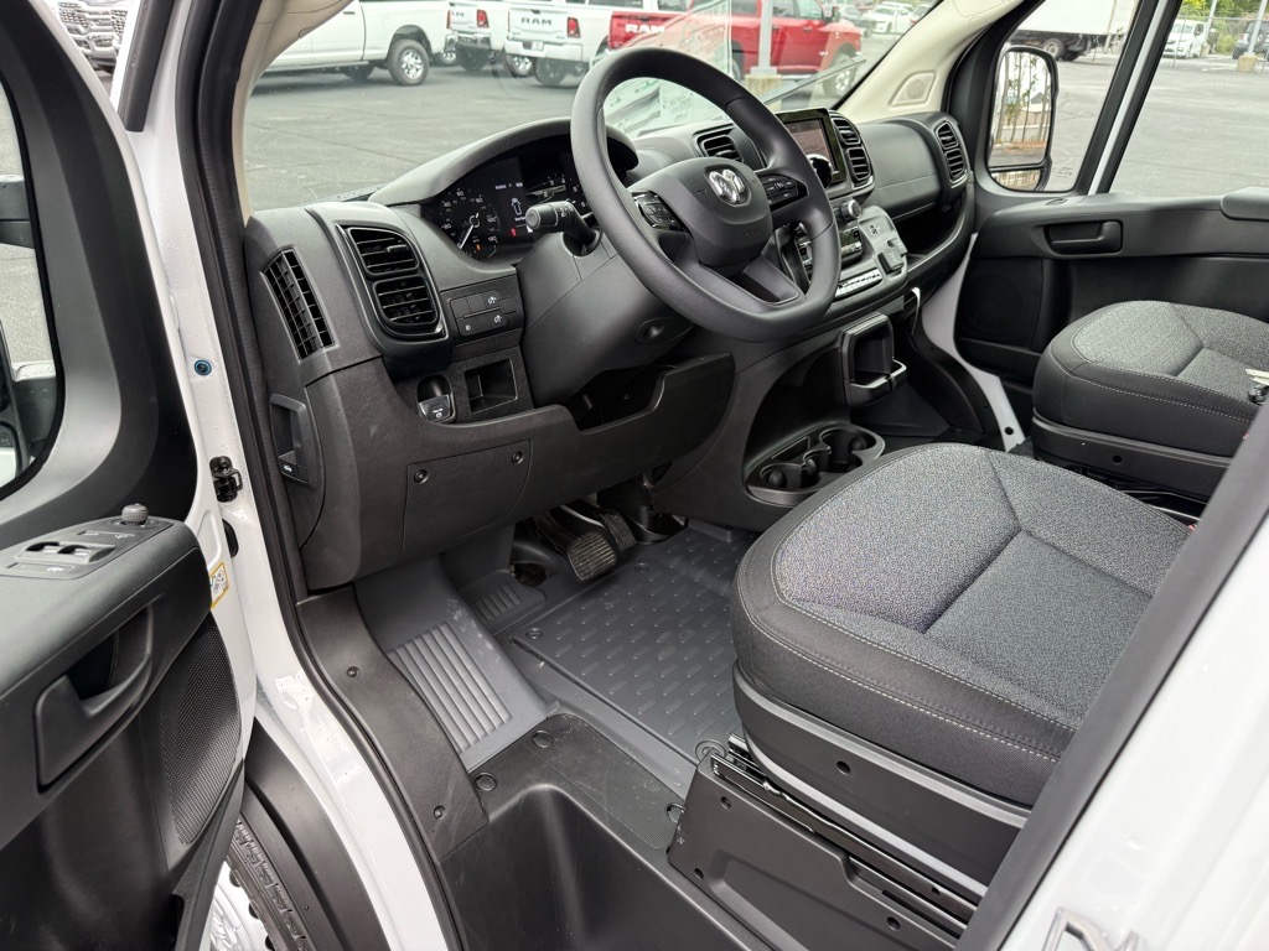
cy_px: 476
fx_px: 880
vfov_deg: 56.8
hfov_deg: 71.6
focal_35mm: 24
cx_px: 634
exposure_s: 1/243
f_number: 1.78
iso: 125
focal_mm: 6.76
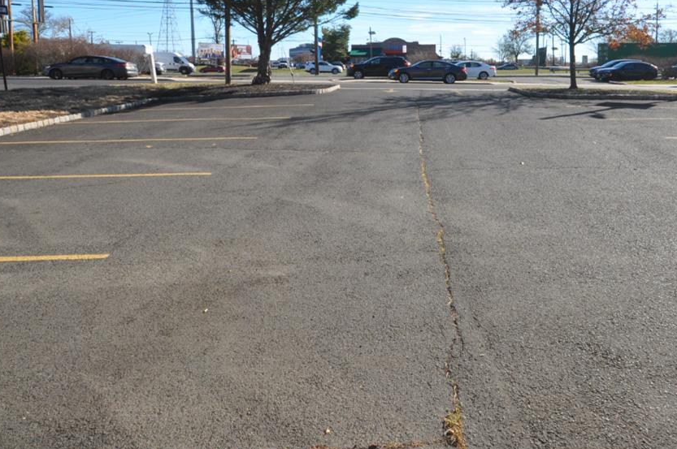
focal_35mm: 27
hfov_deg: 65.9
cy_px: 97
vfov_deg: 45.6
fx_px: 507
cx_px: 444
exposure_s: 1/200
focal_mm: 10
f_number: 11
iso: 200
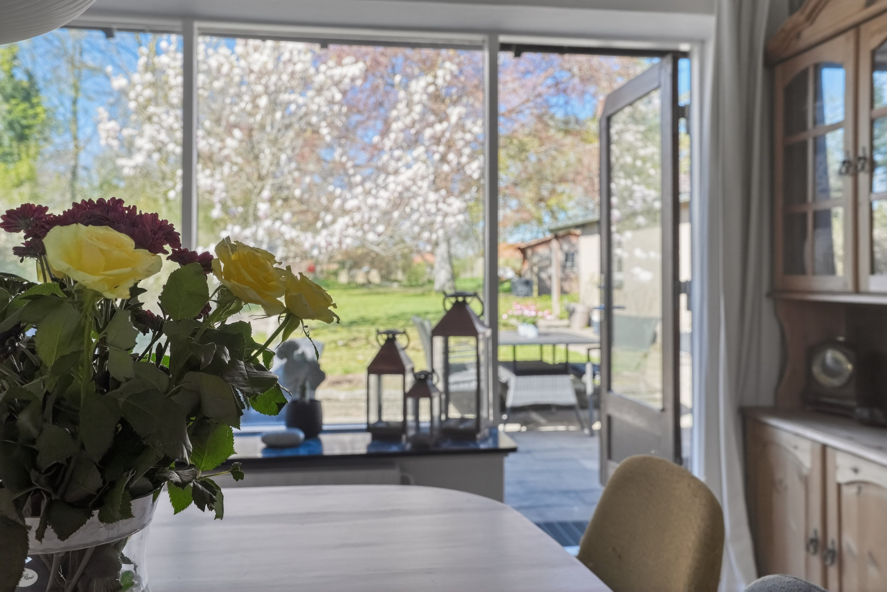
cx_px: 444
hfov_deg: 60.3
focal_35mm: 31
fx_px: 764
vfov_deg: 42.3
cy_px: 296
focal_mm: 31
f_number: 8
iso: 1250
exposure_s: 1/125
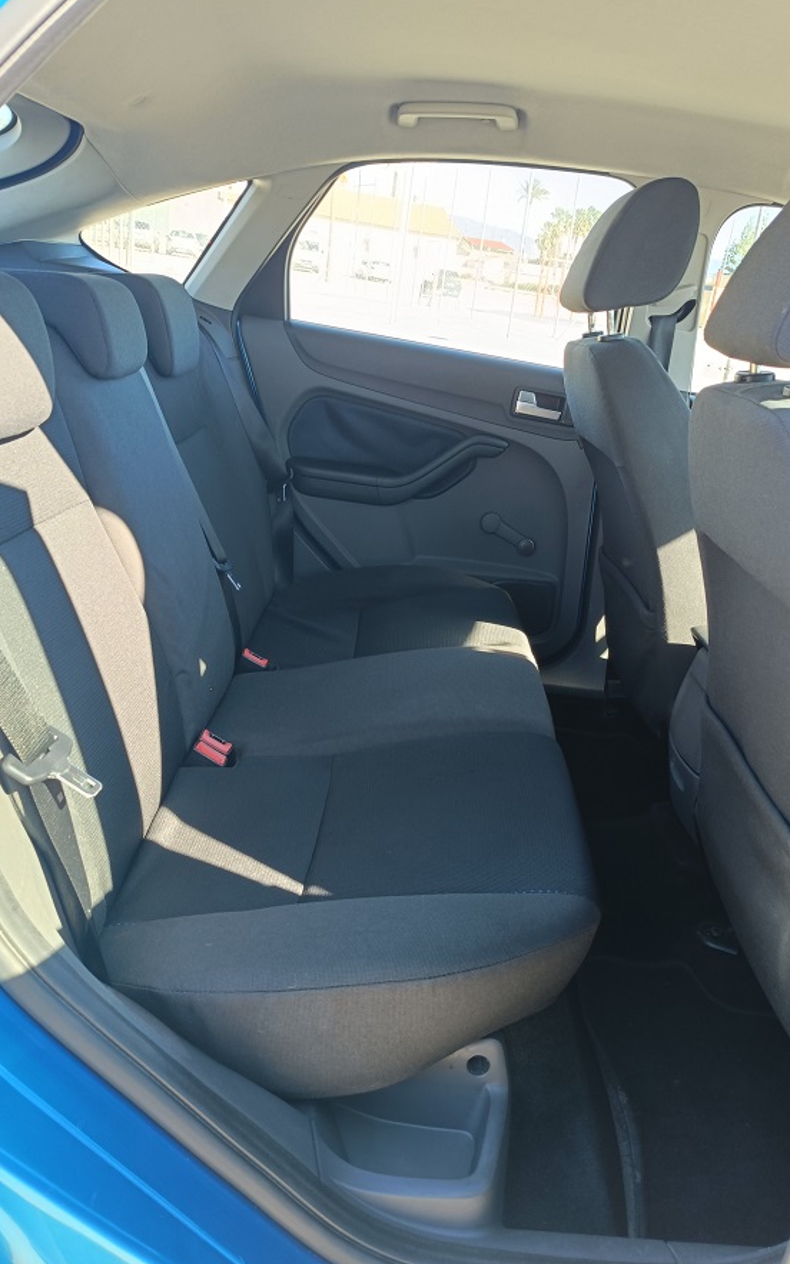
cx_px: 423
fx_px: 930
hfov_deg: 46.0
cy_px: 628
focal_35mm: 27
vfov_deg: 68.4
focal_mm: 4.7
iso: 100
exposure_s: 1/50
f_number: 1.7
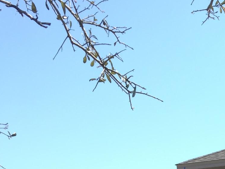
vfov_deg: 11.8
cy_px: 298
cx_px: 304
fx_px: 754
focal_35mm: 116
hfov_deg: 16.0
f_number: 2.2
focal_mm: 4.15
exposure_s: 1/746
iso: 32
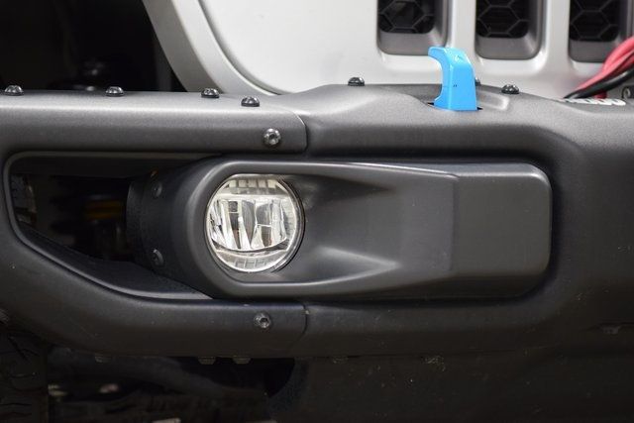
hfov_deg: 19.5
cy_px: 212
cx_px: 317
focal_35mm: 105
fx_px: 1849
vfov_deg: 13.0
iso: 1600
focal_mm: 70
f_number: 2.8
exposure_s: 1/80
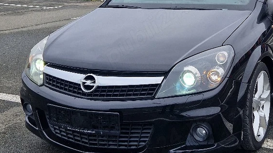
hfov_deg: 35.0
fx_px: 427
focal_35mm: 59
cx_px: 189
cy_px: 45
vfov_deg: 20.3
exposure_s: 1/263
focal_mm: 5.4
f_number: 1.8
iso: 50
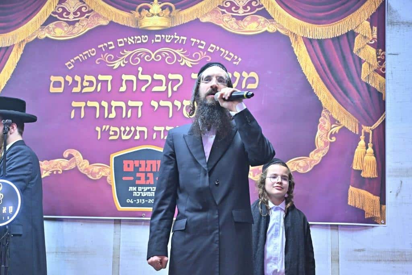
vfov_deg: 22.3
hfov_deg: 32.9
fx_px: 698
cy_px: 138
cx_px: 206
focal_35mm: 61
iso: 2000
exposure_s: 1/125
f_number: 4
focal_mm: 61
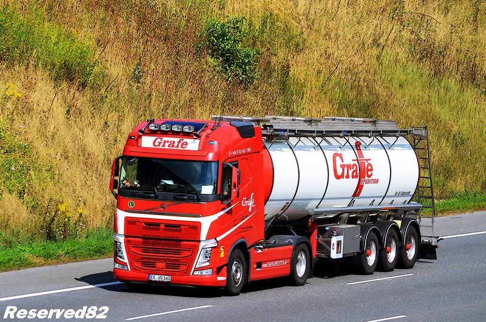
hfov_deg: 7.4
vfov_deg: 4.9
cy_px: 161
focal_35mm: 278
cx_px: 243
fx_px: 3739
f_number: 7.1
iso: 250
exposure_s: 1/800
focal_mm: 185
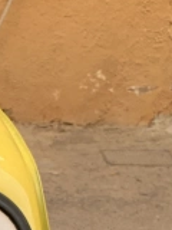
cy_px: 589
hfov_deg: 7.6
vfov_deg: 9.8
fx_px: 1146
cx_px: -335
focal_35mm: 173
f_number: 1.8
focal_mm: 4.25
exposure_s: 1/274
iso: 25
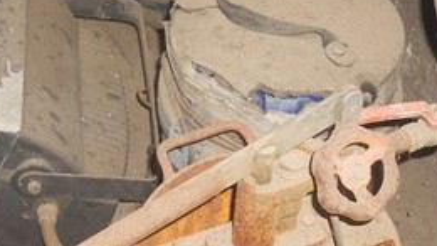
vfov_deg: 17.5
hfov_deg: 31.0
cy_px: 221
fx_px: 788
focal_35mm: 68
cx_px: 212
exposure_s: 1/25
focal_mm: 4.9
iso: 200
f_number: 3.2
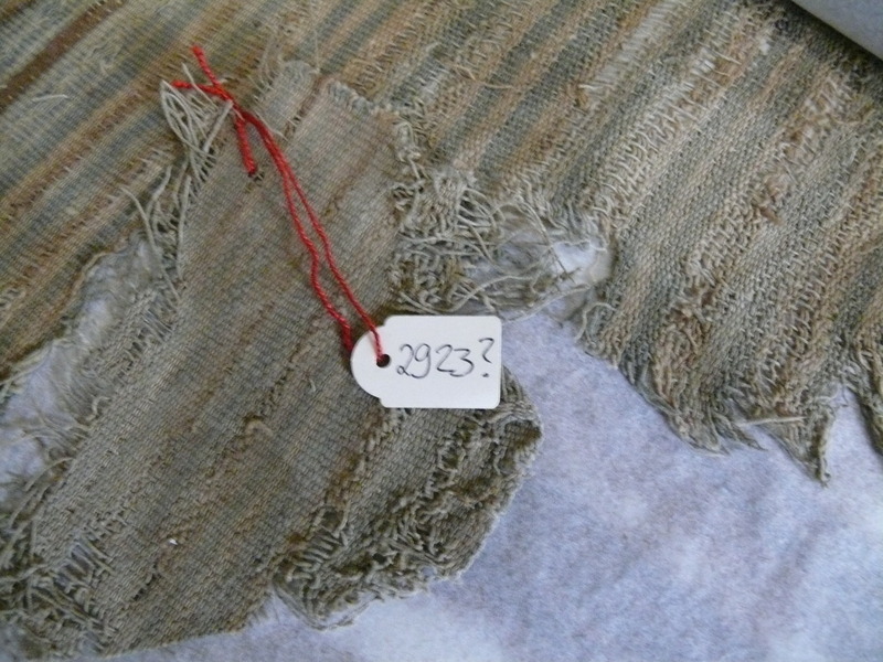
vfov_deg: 40.7
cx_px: 442
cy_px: 331
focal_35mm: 35
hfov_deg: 52.6
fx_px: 893
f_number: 2.8
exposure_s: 1/30
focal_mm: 7.4
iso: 800
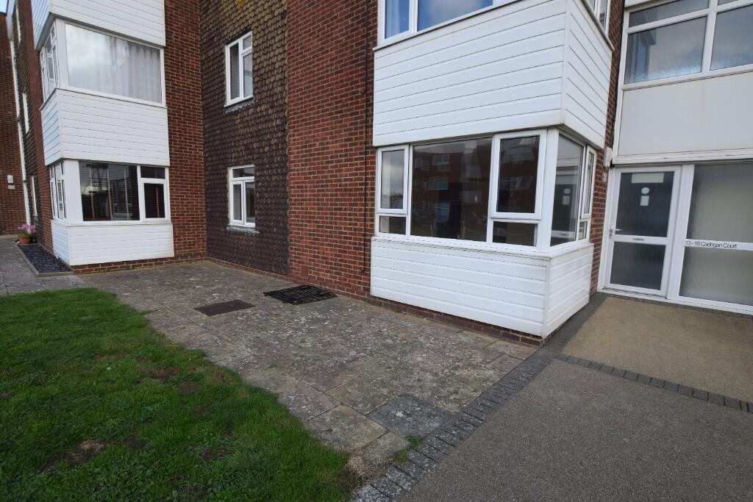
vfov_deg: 69.7
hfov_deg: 92.4
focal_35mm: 17
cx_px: 376
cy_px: 251
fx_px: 361
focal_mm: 11.5
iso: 200
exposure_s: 1/160
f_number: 6.3
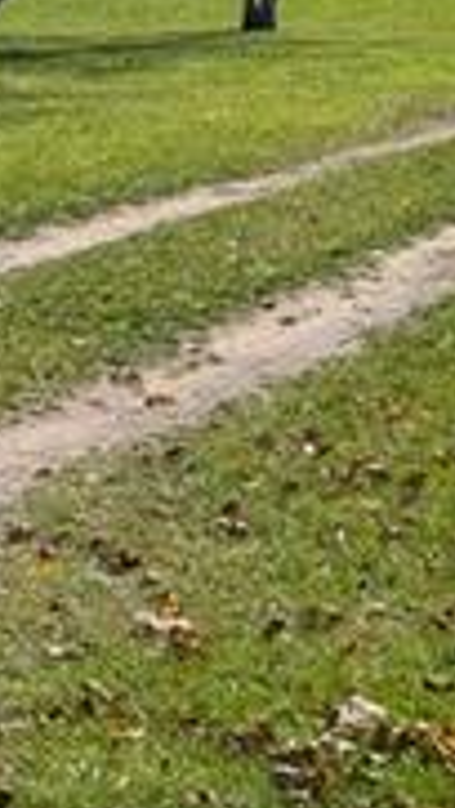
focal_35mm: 125
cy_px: 379
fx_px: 2677
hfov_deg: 8.6
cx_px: -749
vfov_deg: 17.1
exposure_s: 1/2924
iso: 60
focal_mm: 4.38
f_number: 1.73
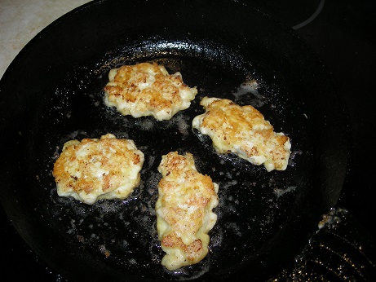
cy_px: 141
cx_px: 188
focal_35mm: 35
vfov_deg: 40.7
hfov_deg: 52.6
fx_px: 380
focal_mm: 5.7
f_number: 2.8
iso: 50
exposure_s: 1/30
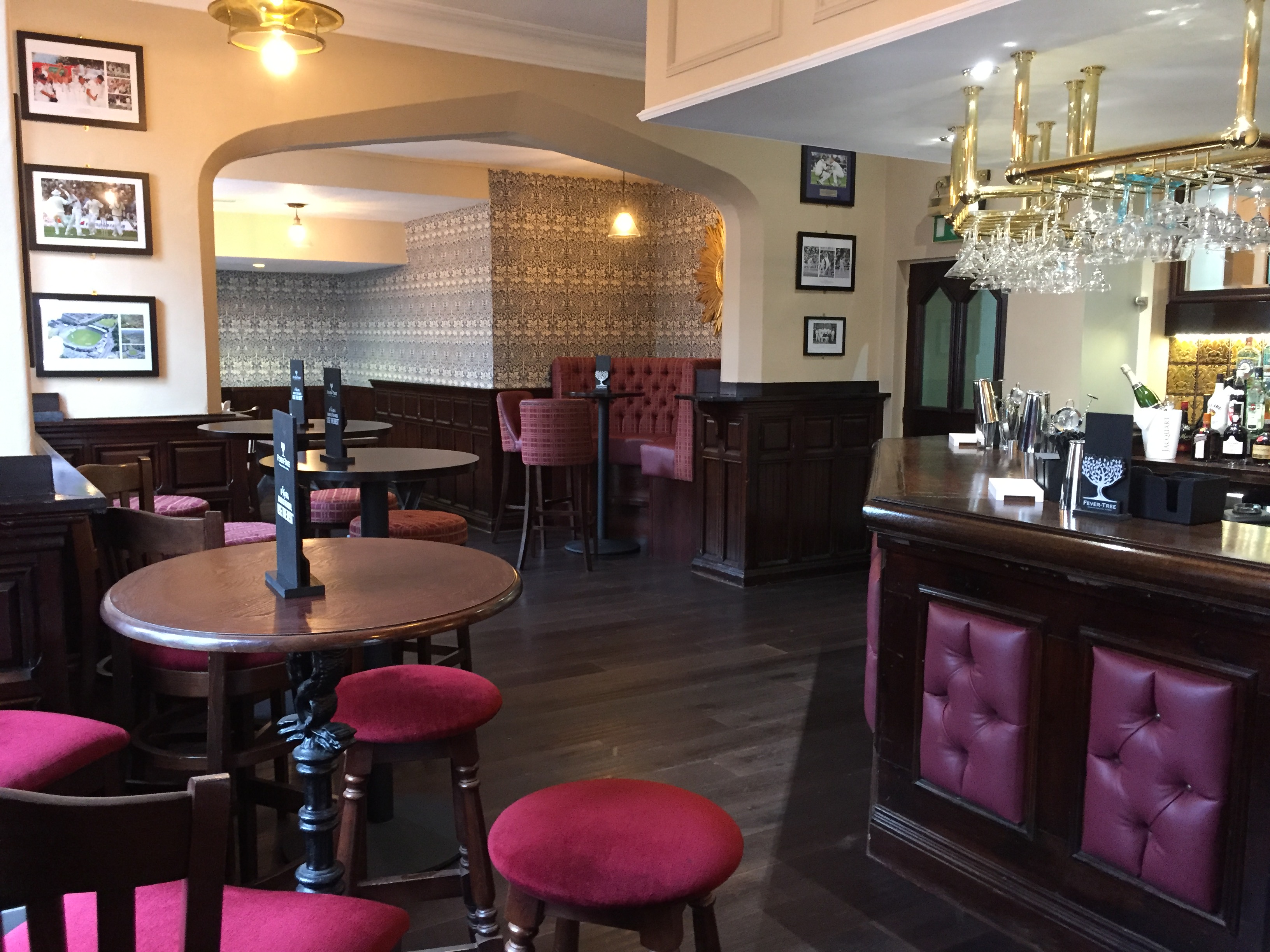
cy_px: 476
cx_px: 635
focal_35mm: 29
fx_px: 1064
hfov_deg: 61.7
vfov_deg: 48.2
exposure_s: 1/17
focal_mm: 4.15
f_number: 2.2
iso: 250
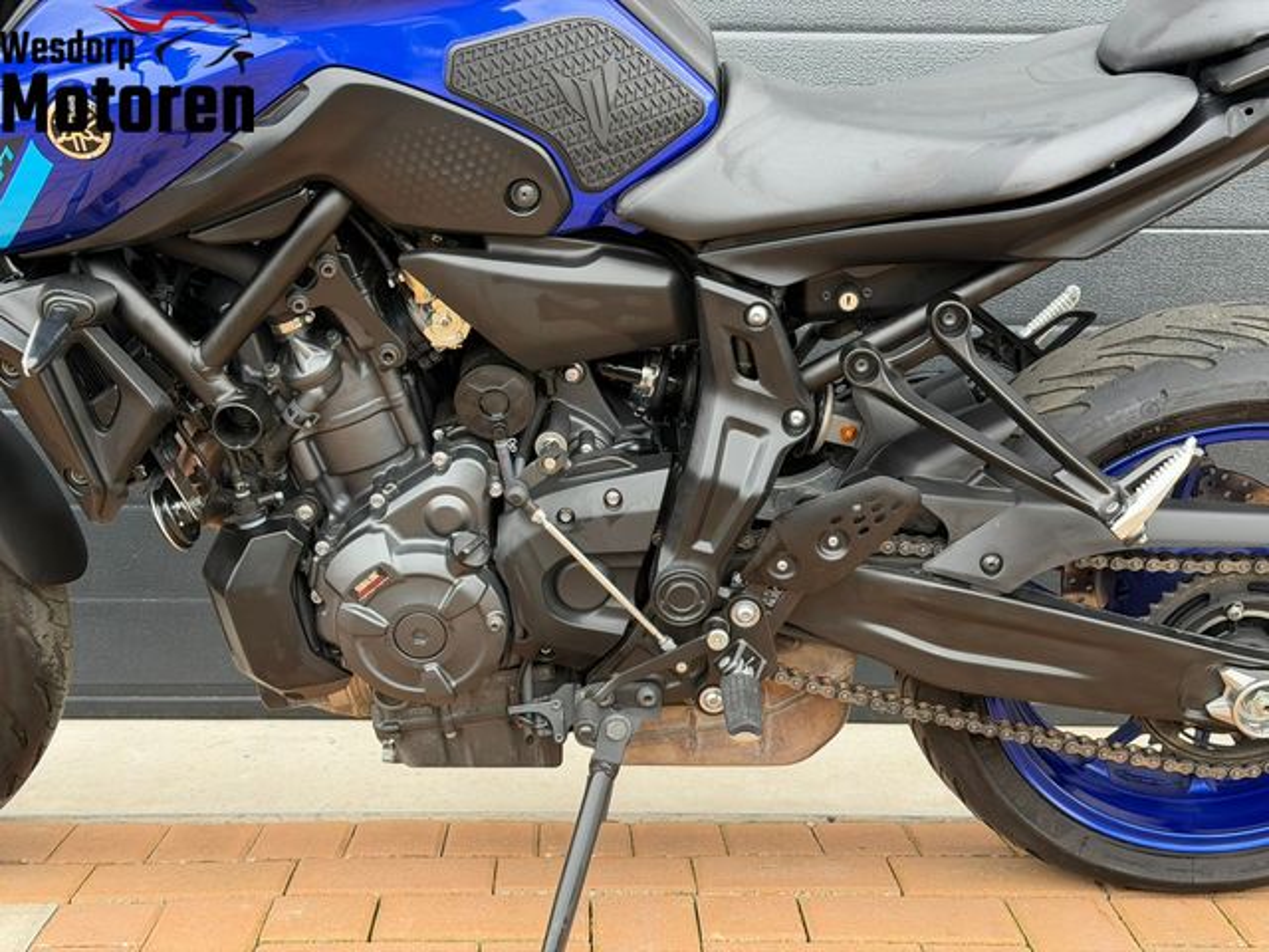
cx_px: 634
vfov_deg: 30.3
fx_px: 1760
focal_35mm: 48
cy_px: 476
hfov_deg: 39.7
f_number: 1.78
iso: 80
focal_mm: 6.76
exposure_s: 1/147
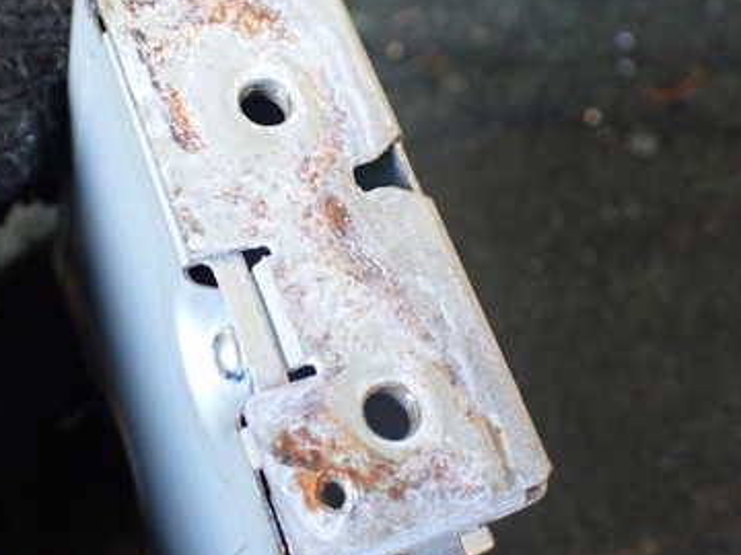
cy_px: 255
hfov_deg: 37.8
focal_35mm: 50
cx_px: 259
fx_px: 1070
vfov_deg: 29.1
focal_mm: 5.4
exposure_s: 1/125
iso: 640
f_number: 2.3
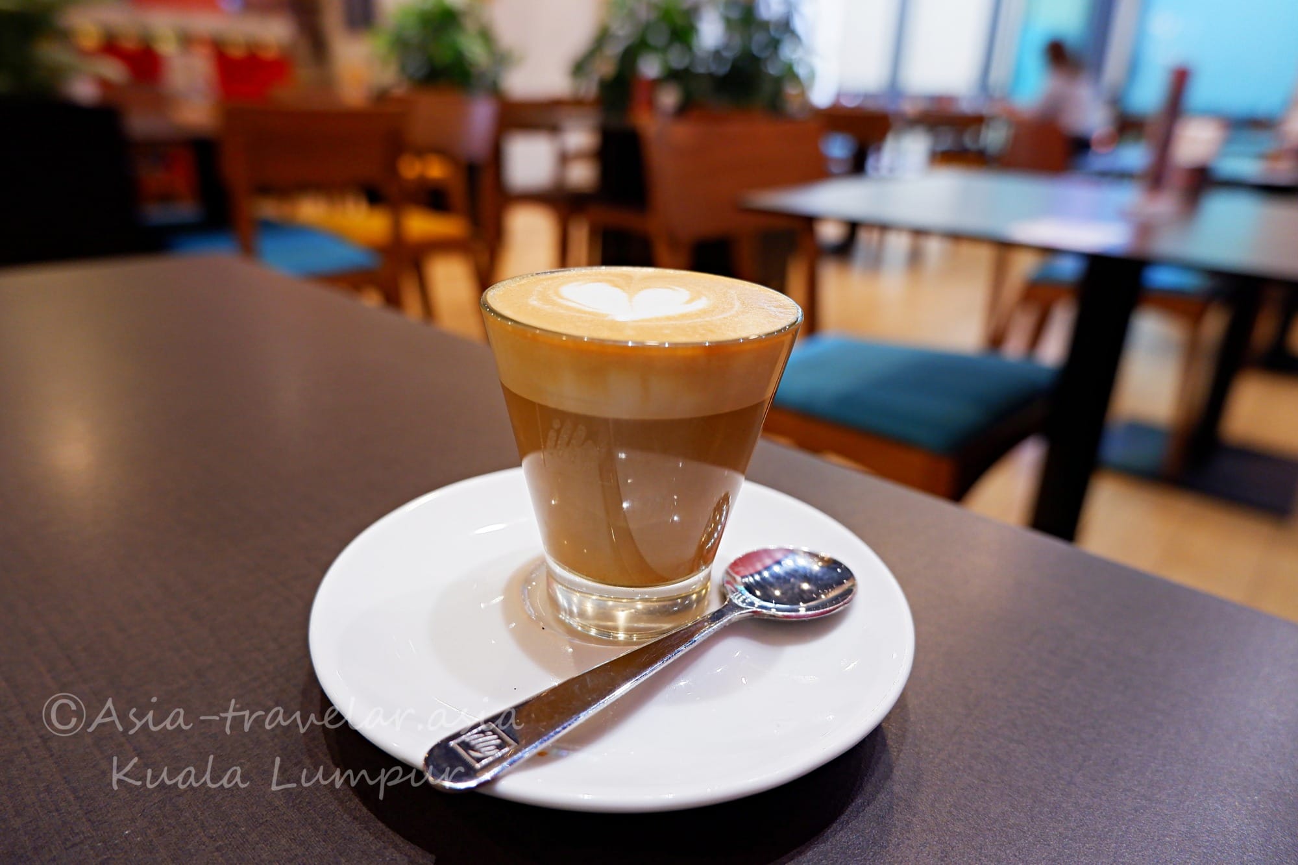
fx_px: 829
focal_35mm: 23
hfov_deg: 76.1
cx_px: 649
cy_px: 432
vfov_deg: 55.1
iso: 800
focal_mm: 15
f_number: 3.5
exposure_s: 1/34
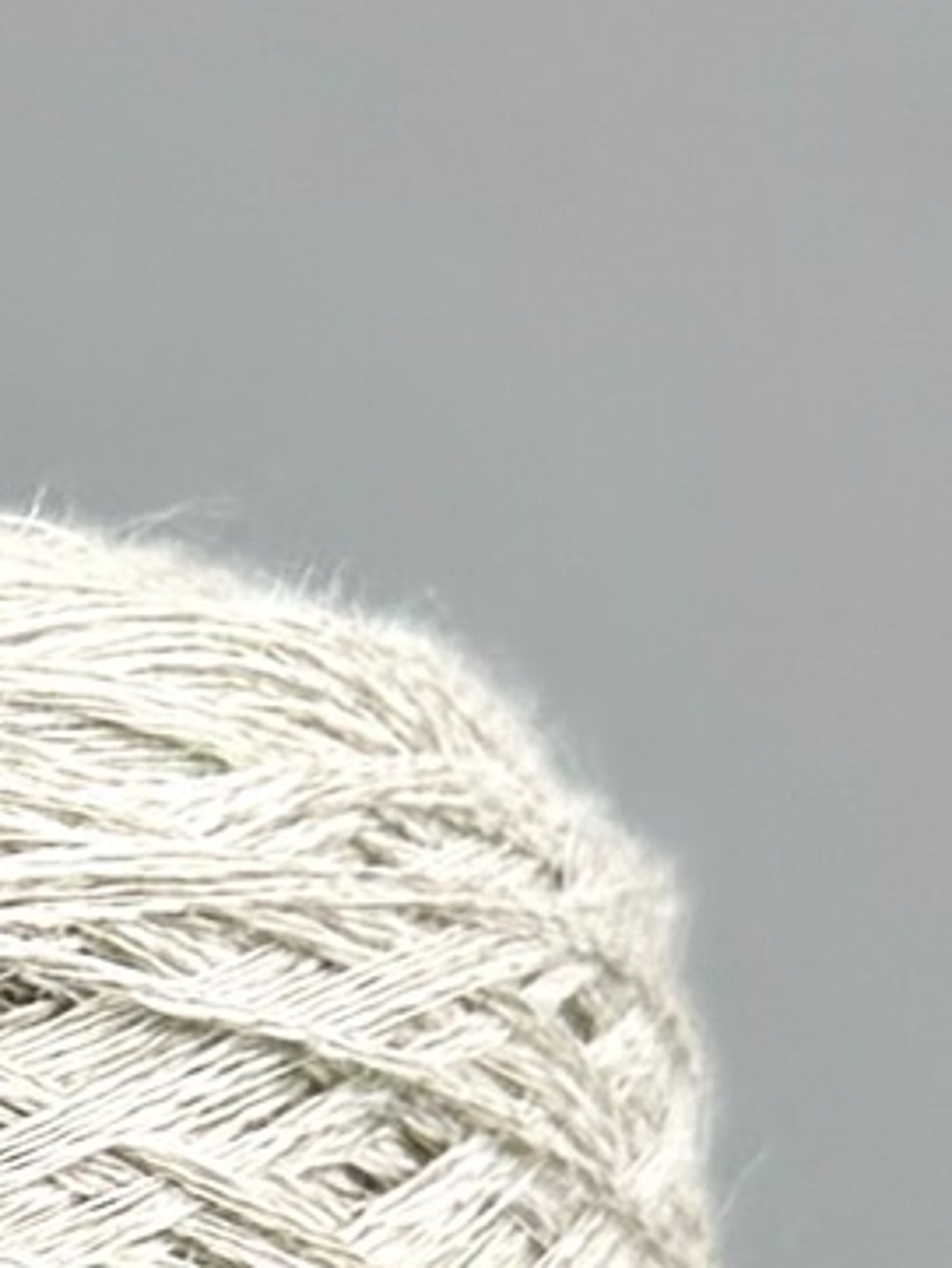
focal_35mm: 136
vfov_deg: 10.8
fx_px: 4984
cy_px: 3576
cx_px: -1289
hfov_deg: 9.7
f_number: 1.78
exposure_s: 1/1075
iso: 80
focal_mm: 6.76
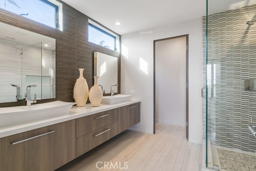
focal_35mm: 18
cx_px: 128
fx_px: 128
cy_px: 86
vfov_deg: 67.5
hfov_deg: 89.9
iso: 125
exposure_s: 1/50
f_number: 8
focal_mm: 18
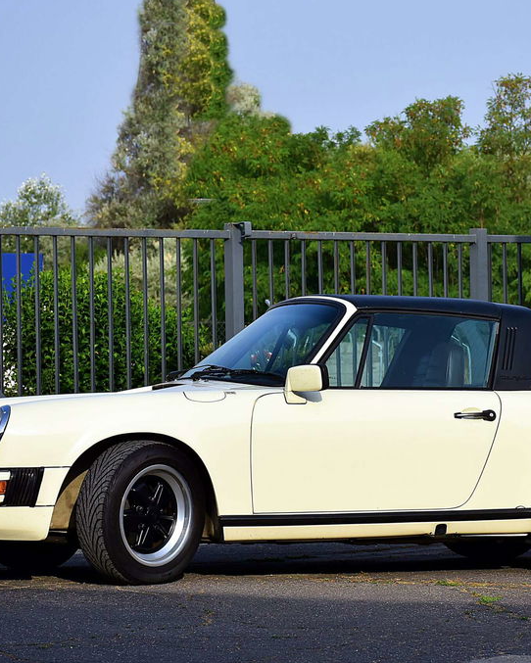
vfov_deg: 12.9
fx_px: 2926
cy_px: 332
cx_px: 351
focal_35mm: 149
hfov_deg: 10.4
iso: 180
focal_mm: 70
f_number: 8
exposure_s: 1/500
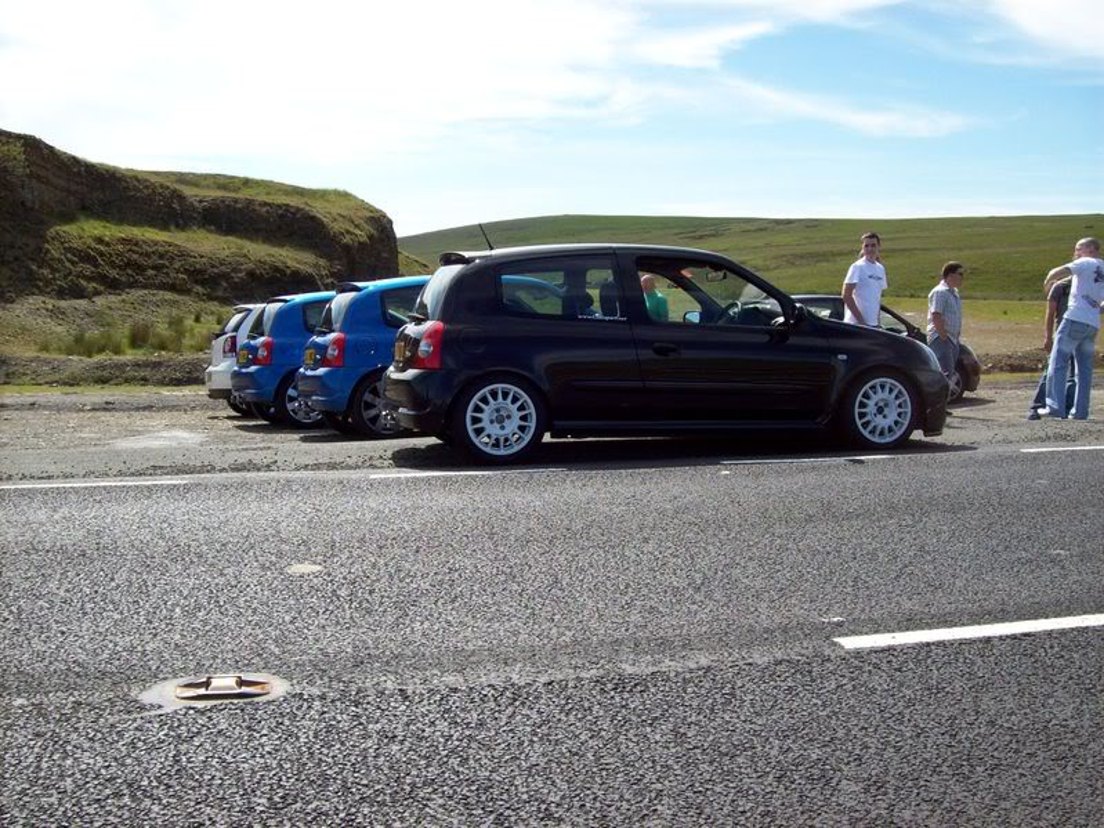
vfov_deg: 39.6
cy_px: 414
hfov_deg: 51.4
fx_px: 1148
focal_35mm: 36
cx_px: 552
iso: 80
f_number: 4.8
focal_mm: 6
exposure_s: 1/445
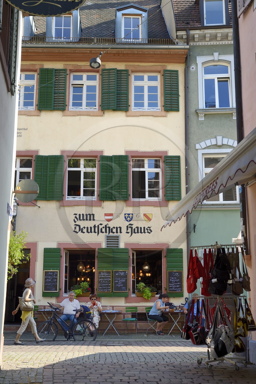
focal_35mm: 45
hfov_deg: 29.9
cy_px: 192
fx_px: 480
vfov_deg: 43.6
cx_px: 128
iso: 200
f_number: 5
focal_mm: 45
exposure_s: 1/320
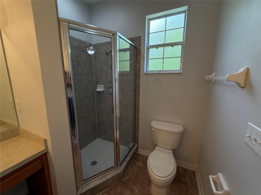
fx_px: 106
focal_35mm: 14
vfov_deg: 85.7
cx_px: 130
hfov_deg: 102.1
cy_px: 98
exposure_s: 1/120
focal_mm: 2.22
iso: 100
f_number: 2.2
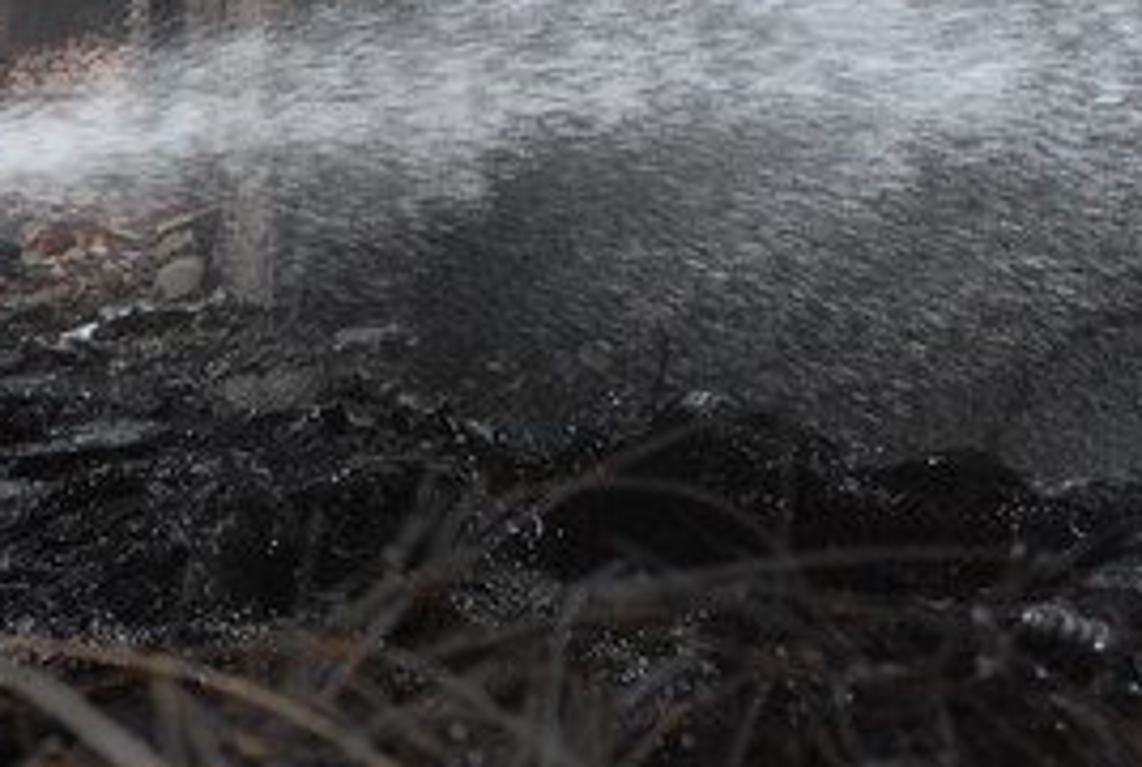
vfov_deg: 11.7
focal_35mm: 117
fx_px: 3720
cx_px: 153
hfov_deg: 17.2
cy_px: 166
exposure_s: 1/250
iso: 560
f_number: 5.6
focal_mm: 24
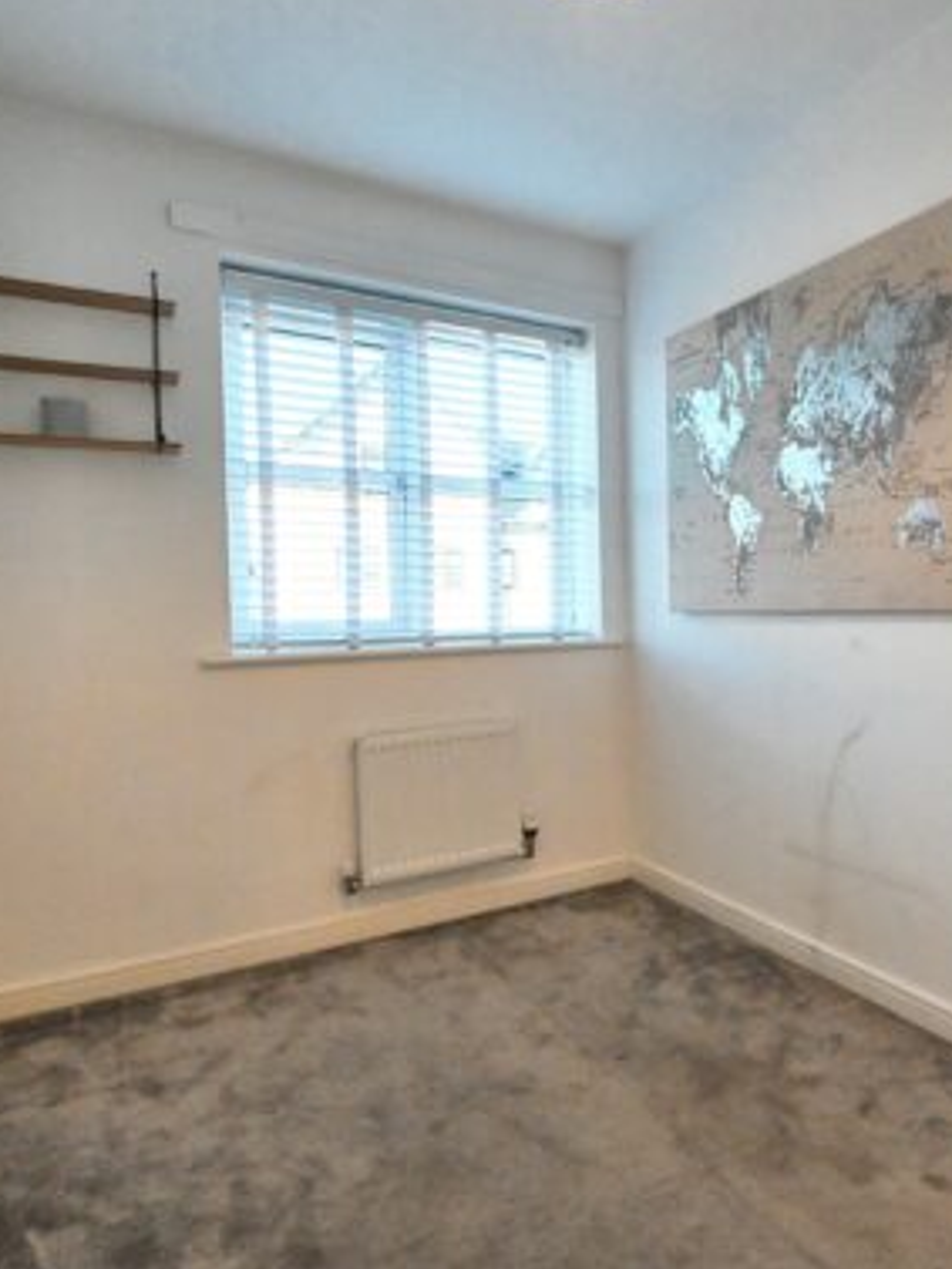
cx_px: 676
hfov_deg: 58.9
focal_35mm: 22
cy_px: 628
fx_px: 806
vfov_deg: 76.4
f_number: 10
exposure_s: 1/200
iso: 6400
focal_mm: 15
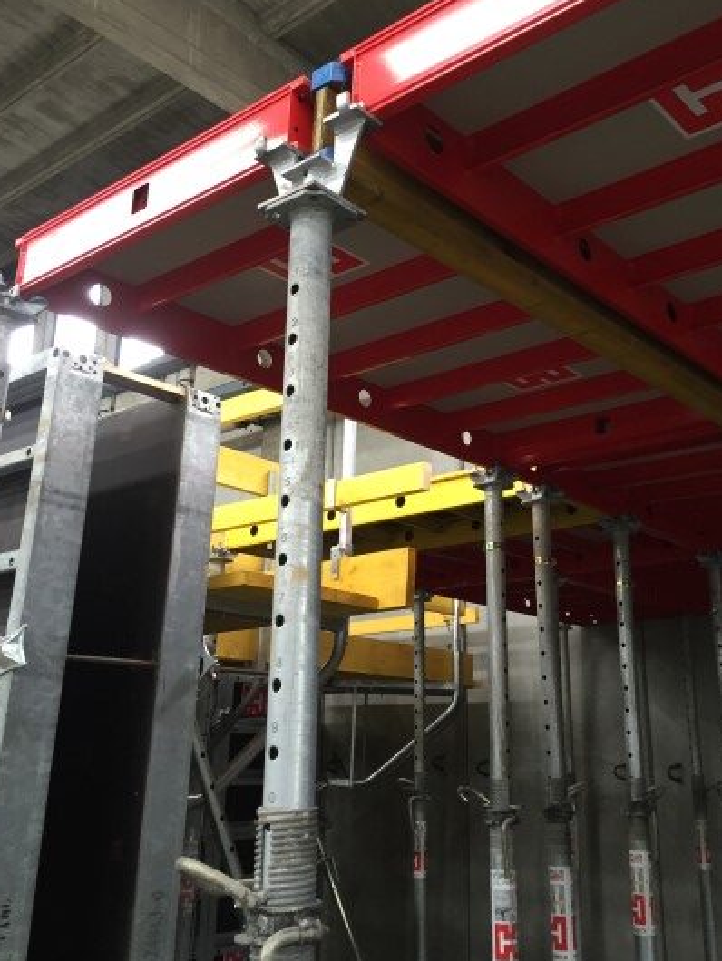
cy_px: 399
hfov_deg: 40.6
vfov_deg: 52.3
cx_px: 414
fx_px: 973
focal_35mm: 35
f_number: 2.2
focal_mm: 4.15
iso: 160
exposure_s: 1/33
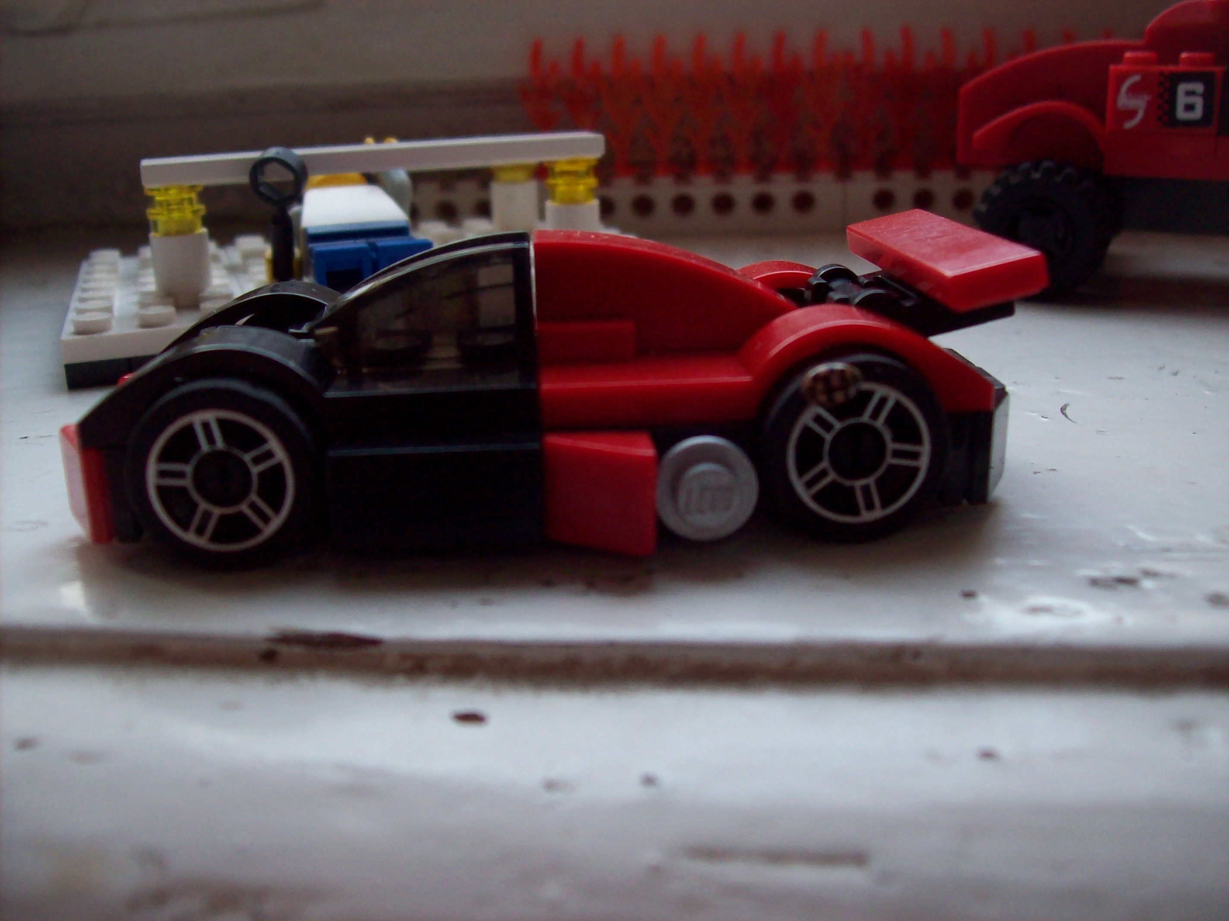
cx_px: 614
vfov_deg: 39.6
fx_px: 1278
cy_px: 460
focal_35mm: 36
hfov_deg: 51.4
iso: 124
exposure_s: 1/64
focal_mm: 6
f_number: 2.7
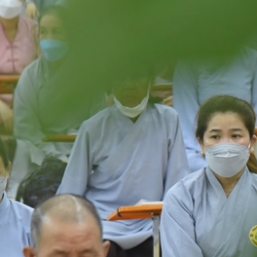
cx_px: 225
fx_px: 2108
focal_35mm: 251
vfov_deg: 7.0
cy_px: 197
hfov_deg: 7.0
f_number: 4.5
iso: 5000
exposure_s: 1/160
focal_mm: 120
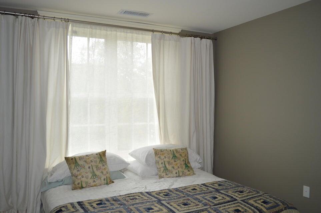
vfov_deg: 43.5
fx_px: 267
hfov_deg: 62.0
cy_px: 106
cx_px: 160
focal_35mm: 30
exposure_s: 1/125
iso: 250
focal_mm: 20
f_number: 4
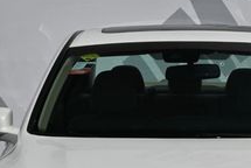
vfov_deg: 6.7
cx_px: 195
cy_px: 197
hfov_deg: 10.0
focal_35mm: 205
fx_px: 1431
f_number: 8
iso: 100
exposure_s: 1/500
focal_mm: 46
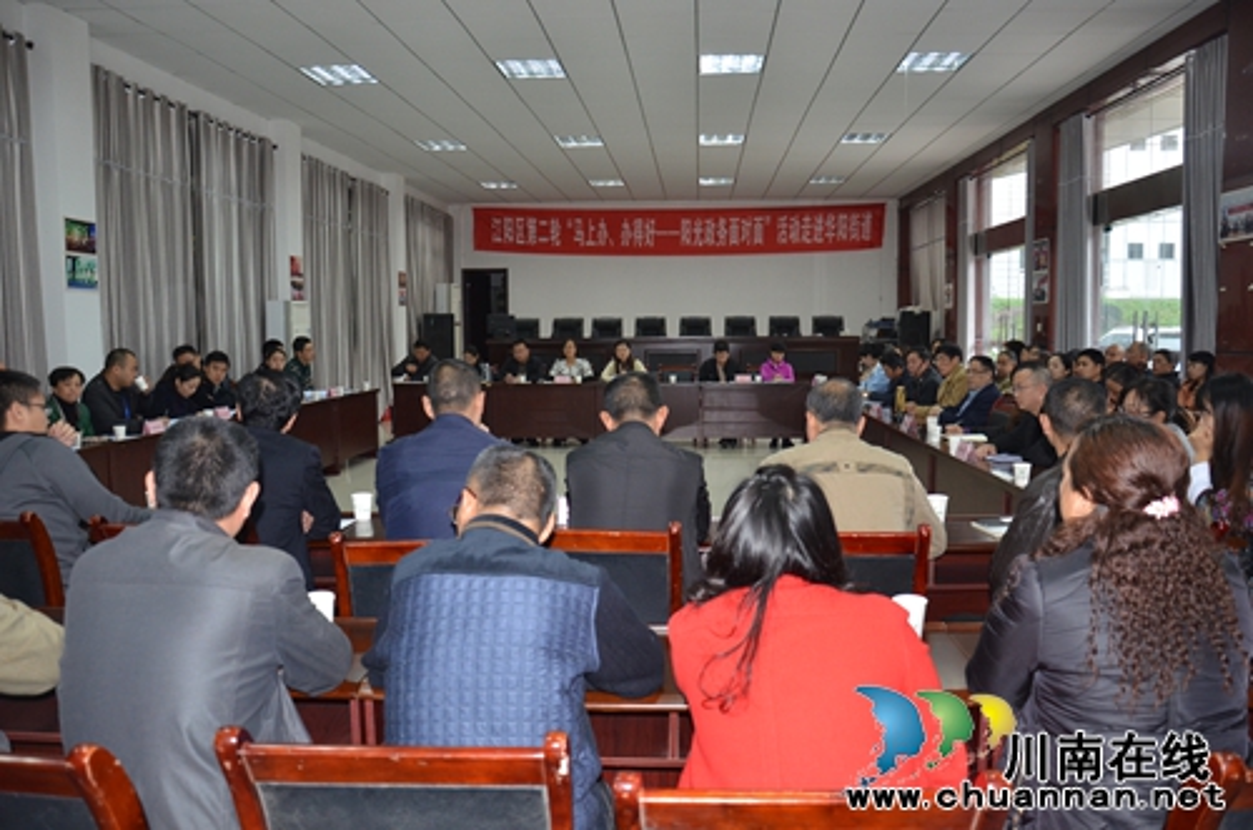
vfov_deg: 47.7
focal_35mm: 27
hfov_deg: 67.5
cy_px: 415
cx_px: 626
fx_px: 938
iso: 800
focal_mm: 18
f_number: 3.5
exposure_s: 1/60
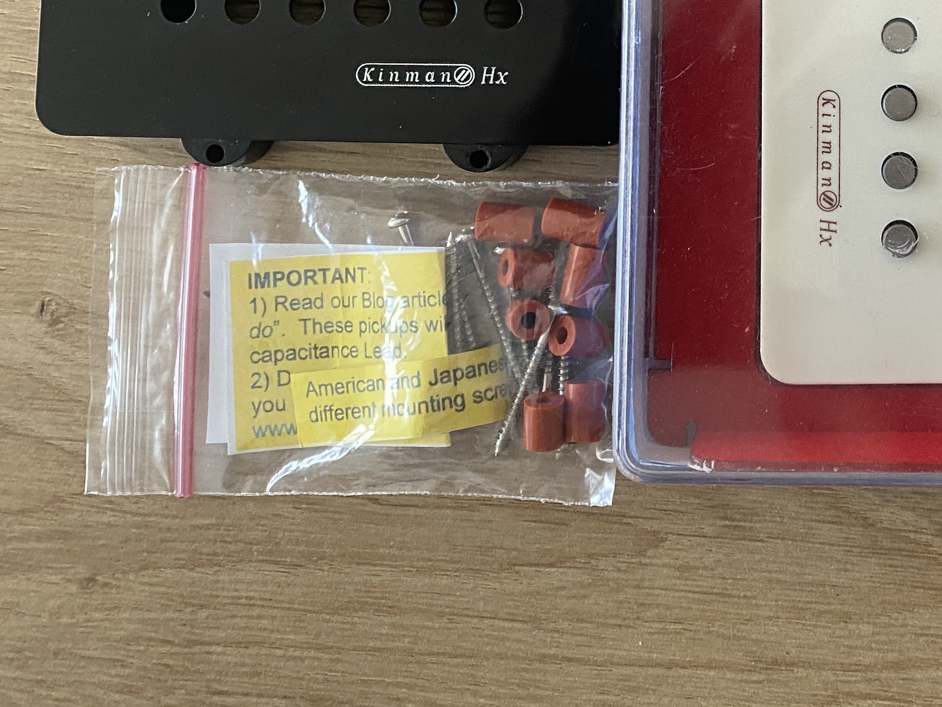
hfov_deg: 34.3
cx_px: 886
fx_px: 1415
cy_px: 21
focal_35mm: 52
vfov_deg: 26.7
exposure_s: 1/60
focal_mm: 4.25
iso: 250
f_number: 1.8
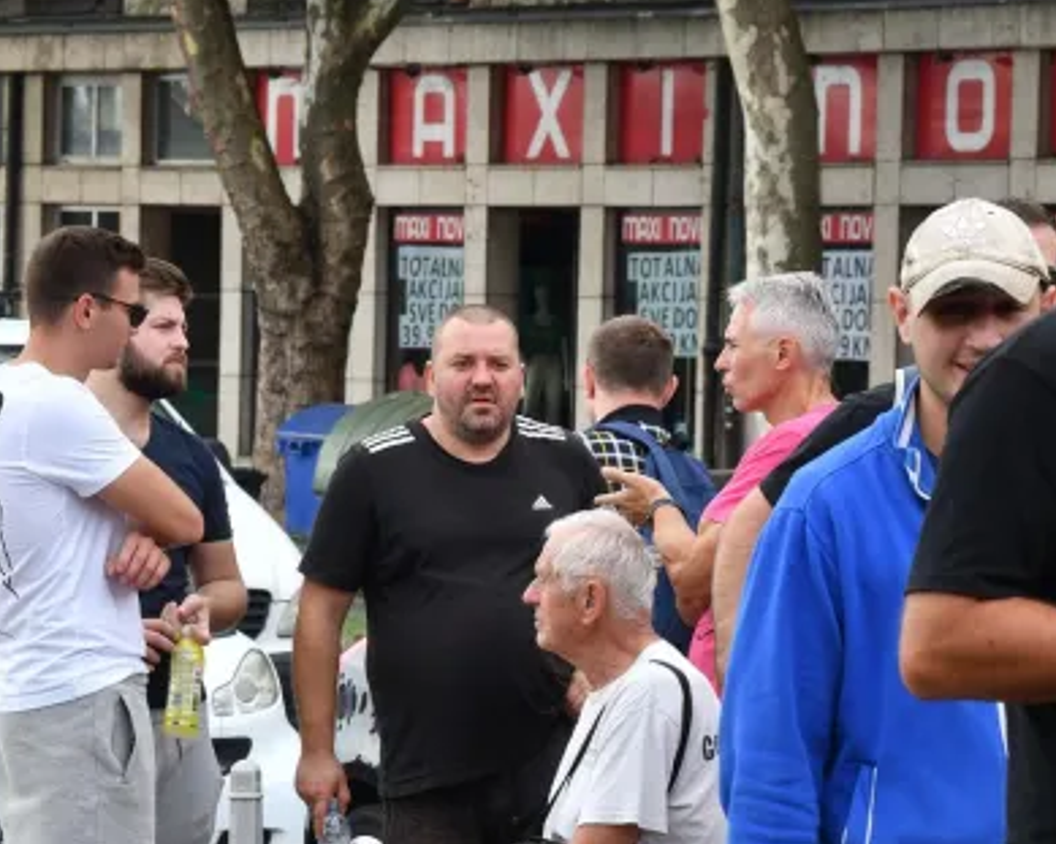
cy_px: 666
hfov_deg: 7.3
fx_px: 8311
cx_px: 518
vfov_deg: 5.8
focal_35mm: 266
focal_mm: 145
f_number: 16
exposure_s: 1/160
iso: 640
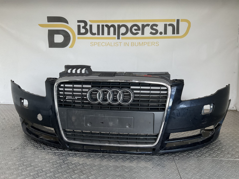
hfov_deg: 61.7
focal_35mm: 29
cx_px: 120
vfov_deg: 48.2
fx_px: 200
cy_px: 90
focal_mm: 3
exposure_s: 1/50
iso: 125
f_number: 1.8
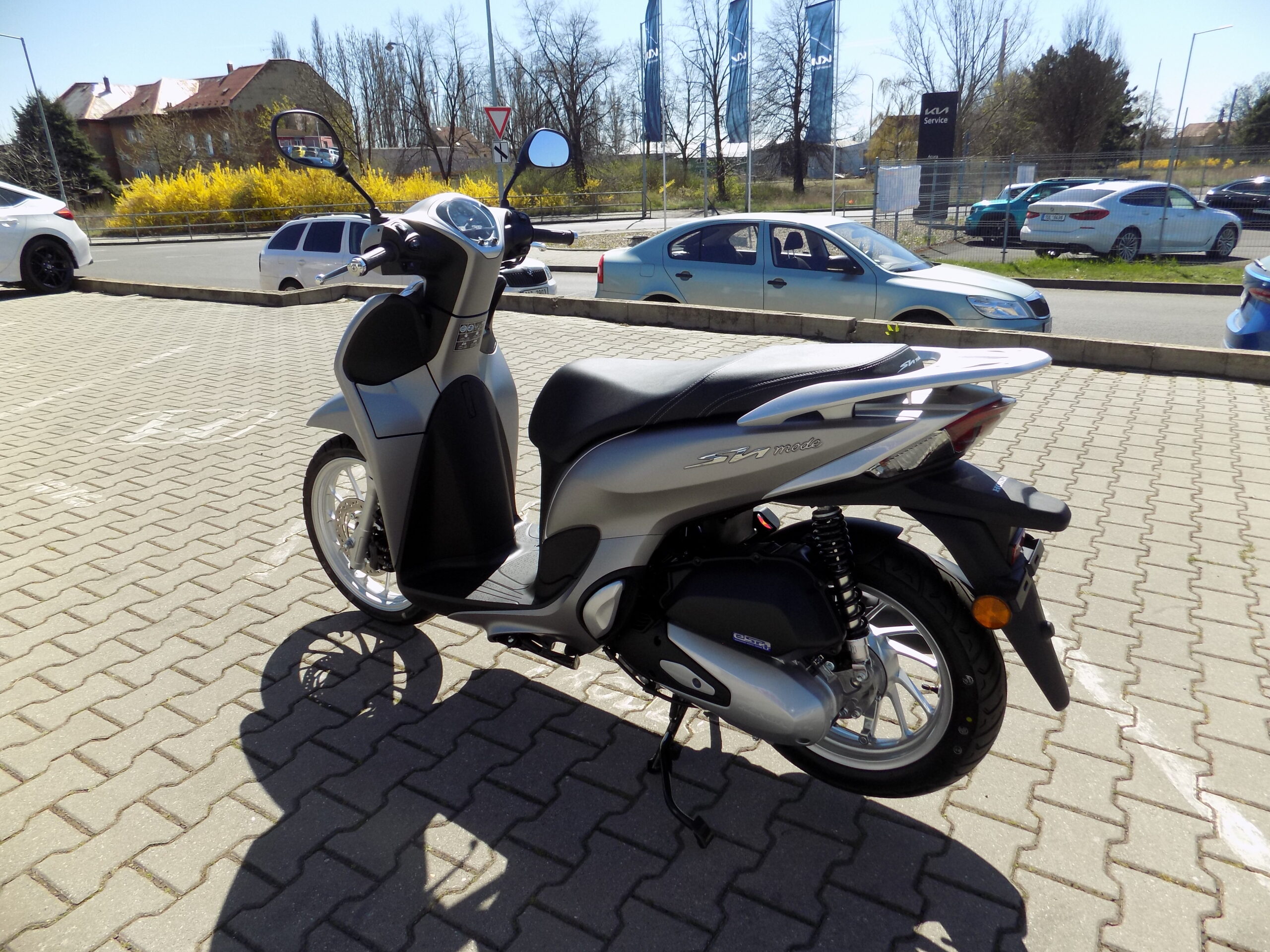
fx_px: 844
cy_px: 476
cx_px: 635
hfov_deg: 73.9
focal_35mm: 23
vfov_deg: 58.9
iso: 80
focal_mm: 4
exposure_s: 1/800
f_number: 3.1
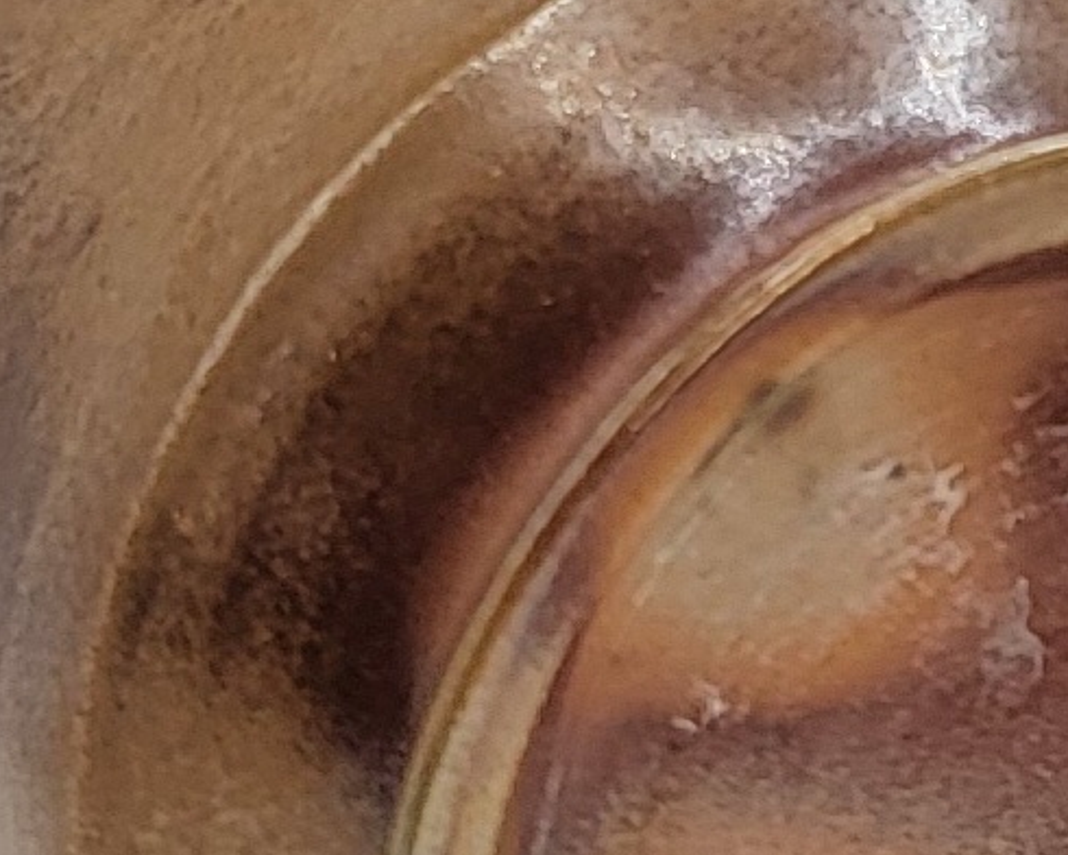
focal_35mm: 100
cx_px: 850
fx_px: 3161
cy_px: 603
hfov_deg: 19.0
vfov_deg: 15.3
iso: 16
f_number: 1.8
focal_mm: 6.7
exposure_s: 1/256
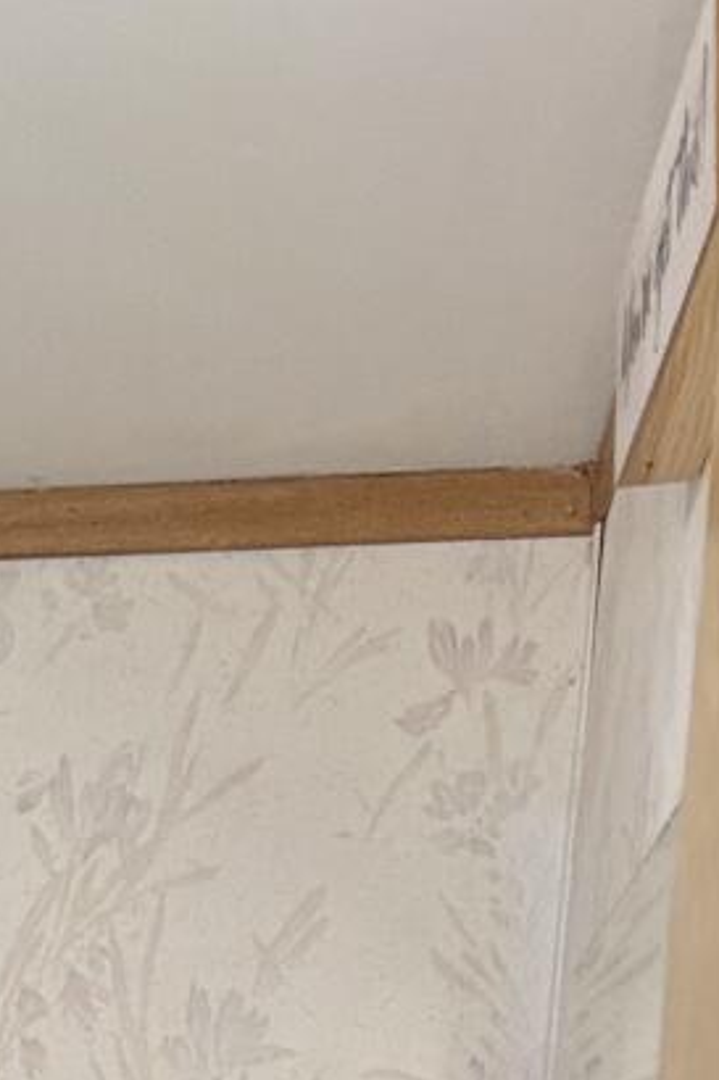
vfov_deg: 13.3
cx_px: -1122
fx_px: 3958
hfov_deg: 9.1
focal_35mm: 132
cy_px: 2165
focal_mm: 5.96
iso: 160
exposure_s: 1/60
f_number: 1.6
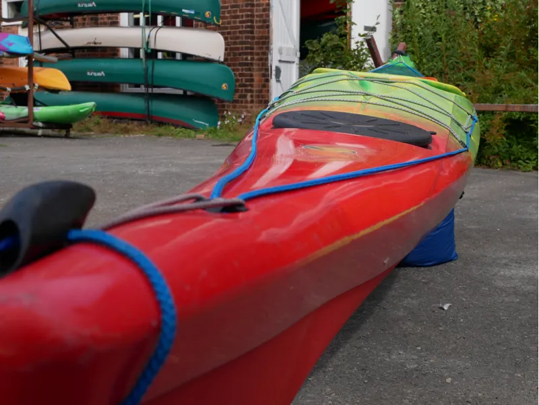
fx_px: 779
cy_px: 202
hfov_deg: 38.2
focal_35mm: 50
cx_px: 270
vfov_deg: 29.1
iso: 200
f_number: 9
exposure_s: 1/320
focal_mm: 25
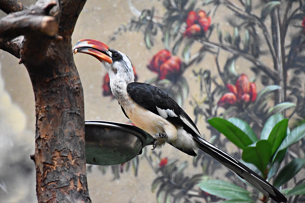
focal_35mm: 210
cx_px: 152
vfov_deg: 6.5
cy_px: 102
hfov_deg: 9.8
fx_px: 1779
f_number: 5.6
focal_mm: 140
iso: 12800
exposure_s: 1/400
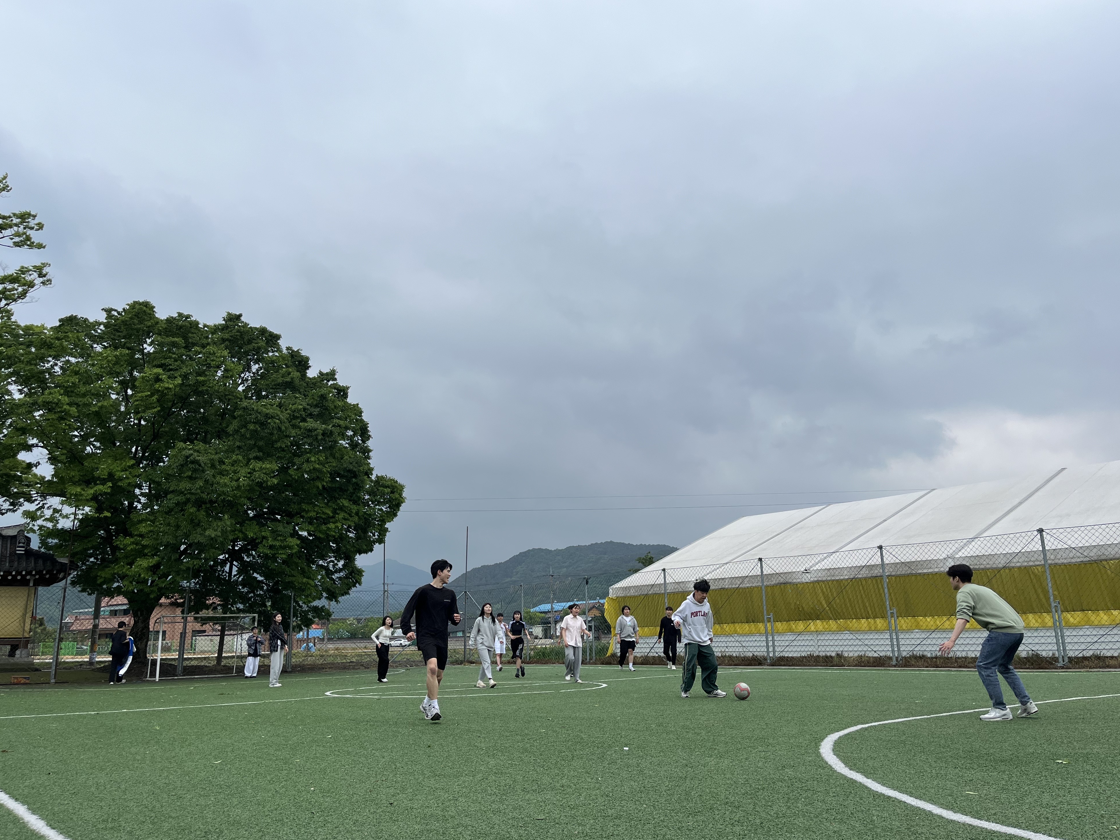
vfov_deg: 51.4
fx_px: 874
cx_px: 547
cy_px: 418
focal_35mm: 27
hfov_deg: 65.3
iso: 50
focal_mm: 5.1
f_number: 1.6
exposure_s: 1/4310
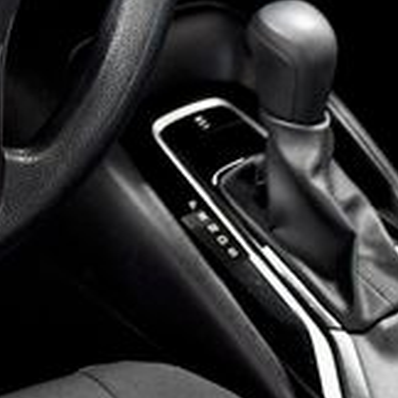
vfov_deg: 12.9
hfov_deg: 12.9
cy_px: -95
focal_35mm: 131
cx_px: -98
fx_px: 1704
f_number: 3.8
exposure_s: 1/125
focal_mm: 26
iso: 2500
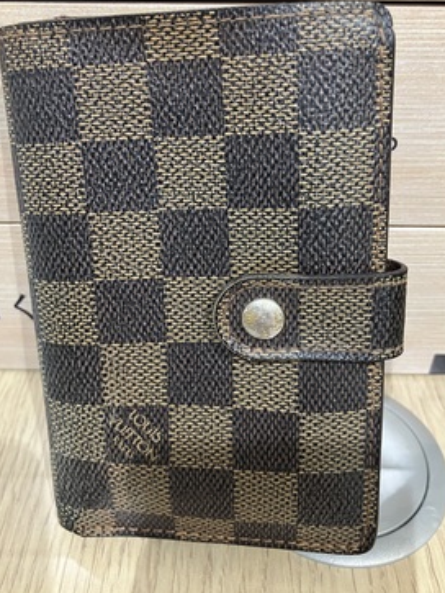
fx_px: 565
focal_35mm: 33
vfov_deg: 55.3
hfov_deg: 43.0
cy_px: 276
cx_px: 226
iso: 320
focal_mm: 3.99
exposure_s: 1/50
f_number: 1.8
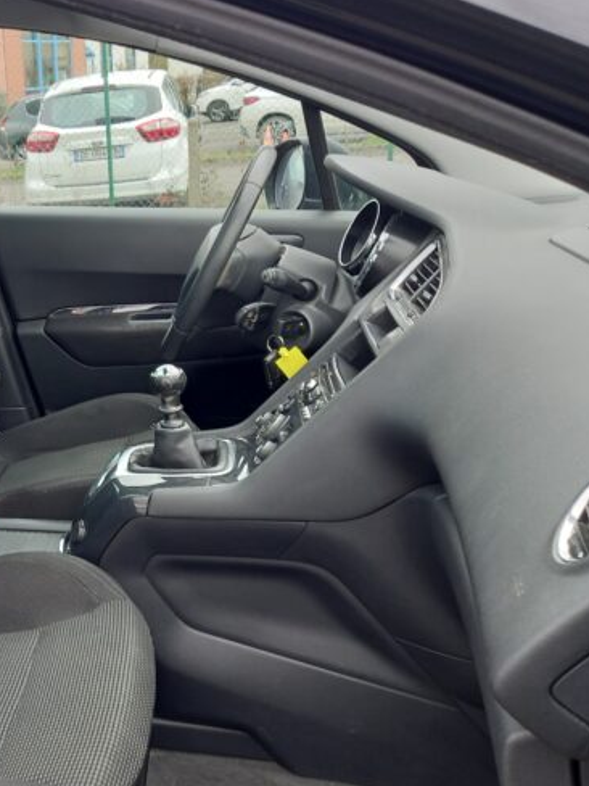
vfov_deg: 45.7
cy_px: 448
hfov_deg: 32.5
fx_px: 930
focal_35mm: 41
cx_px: 6
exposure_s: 1/50
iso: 40
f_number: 2
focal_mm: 4.6
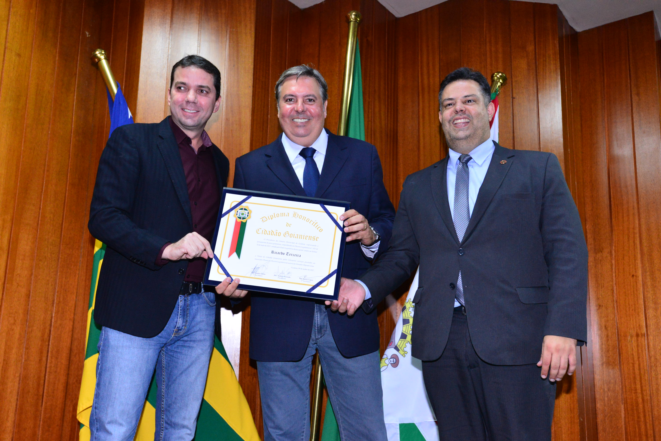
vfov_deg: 37.9
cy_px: 220
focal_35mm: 35
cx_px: 330
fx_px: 643
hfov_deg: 54.4
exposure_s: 1/125
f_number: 6.3
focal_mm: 35
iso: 3200
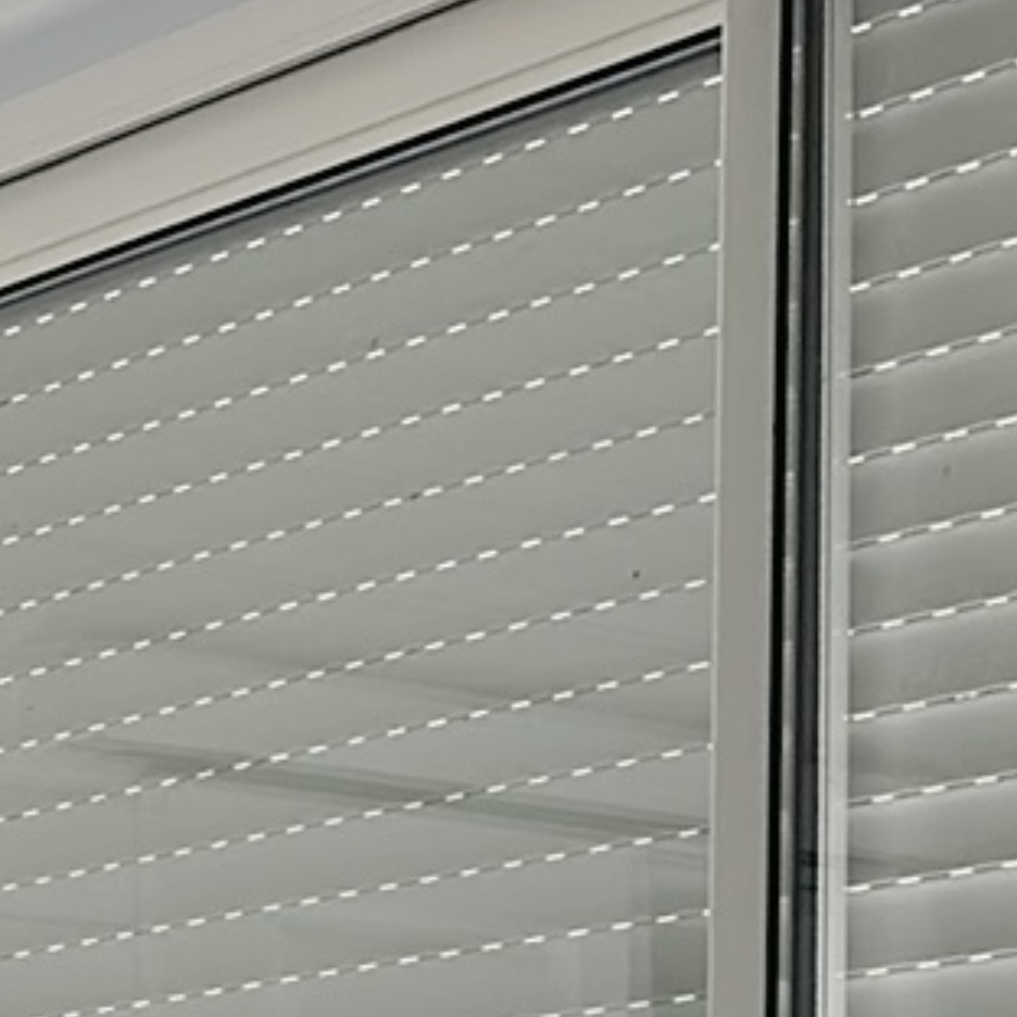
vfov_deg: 15.5
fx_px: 3390
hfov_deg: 13.8
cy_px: 1610
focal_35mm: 102
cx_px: -1151
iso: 80
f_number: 1.78
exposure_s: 1/262
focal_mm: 6.86
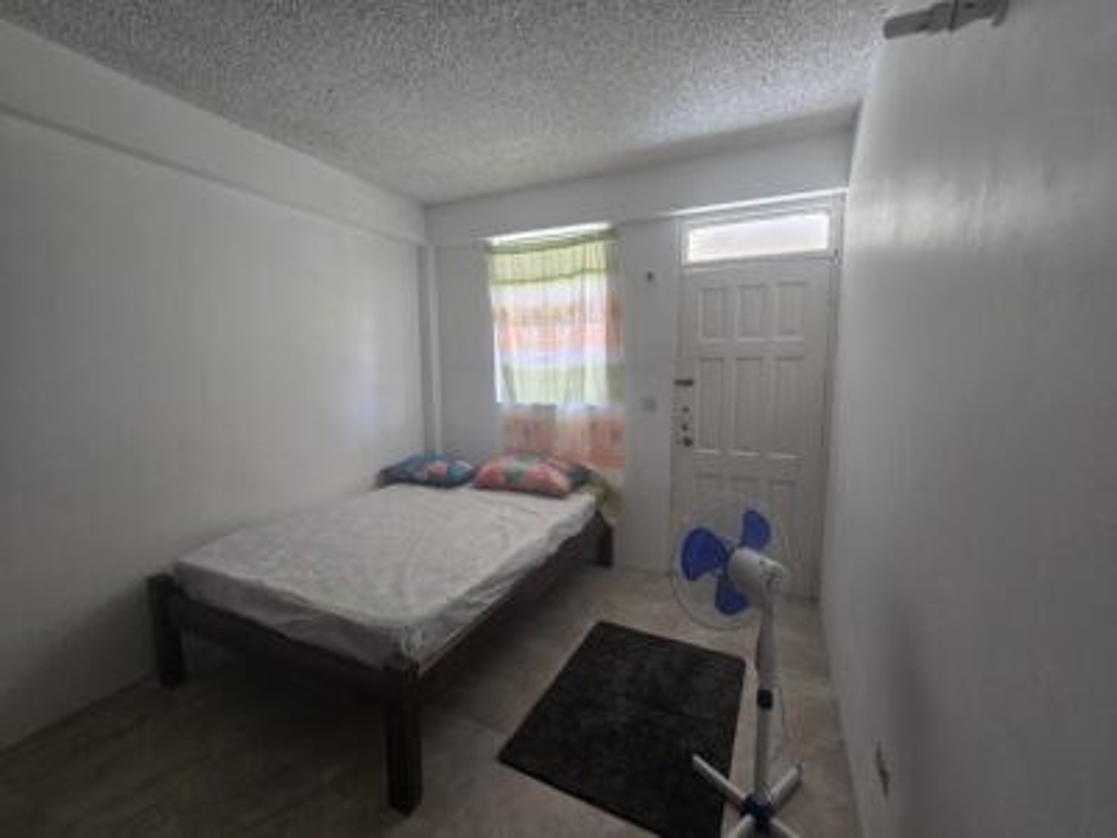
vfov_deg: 89.9
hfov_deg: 106.2
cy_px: 419
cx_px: 558
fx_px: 419
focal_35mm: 13
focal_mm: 2.2
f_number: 2.2
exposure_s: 1/50
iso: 125
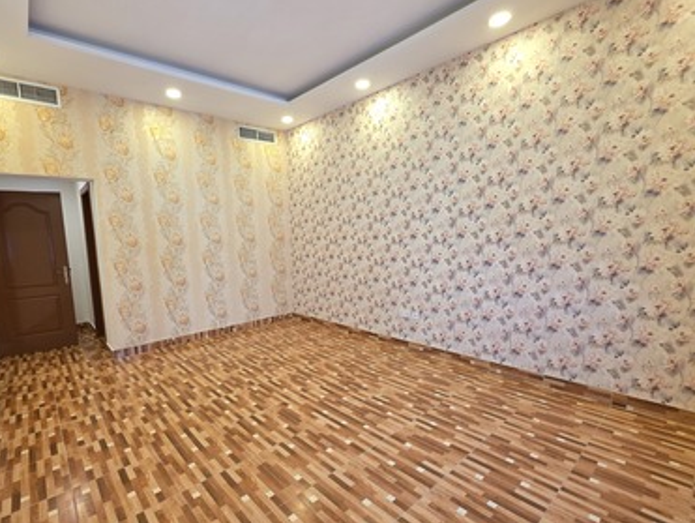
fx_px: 322
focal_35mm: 16
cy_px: 284
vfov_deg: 78.0
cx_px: 316
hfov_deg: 94.2
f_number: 1.9
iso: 200
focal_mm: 2.2
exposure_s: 1/60
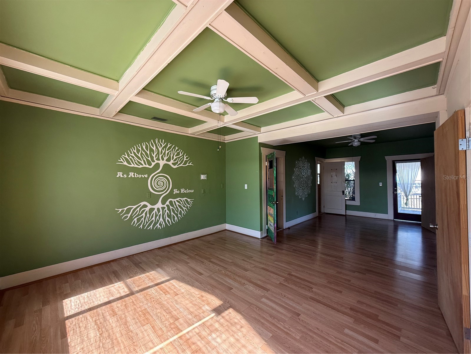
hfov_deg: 102.1
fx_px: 190
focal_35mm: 14
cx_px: 236
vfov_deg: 85.7
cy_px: 177
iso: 200
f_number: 2.2
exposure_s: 1/99
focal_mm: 2.22
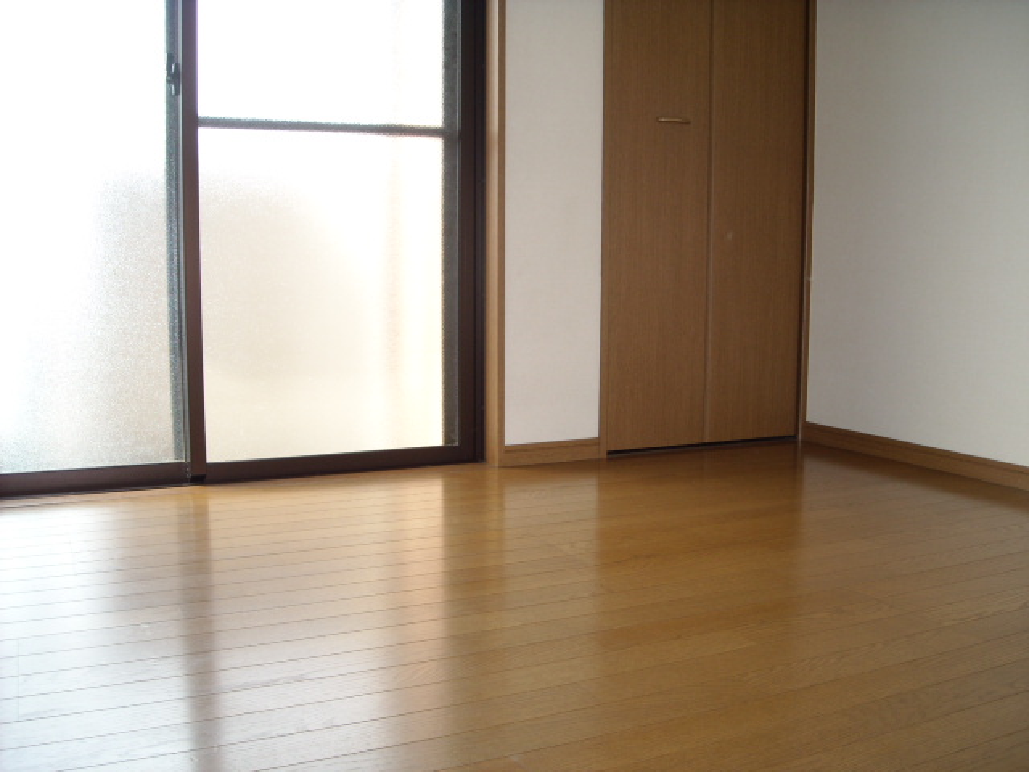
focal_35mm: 35
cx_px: 514
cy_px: 386
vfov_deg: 40.7
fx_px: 1040
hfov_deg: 52.6
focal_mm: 5.7
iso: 64
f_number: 2.8
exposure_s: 1/60
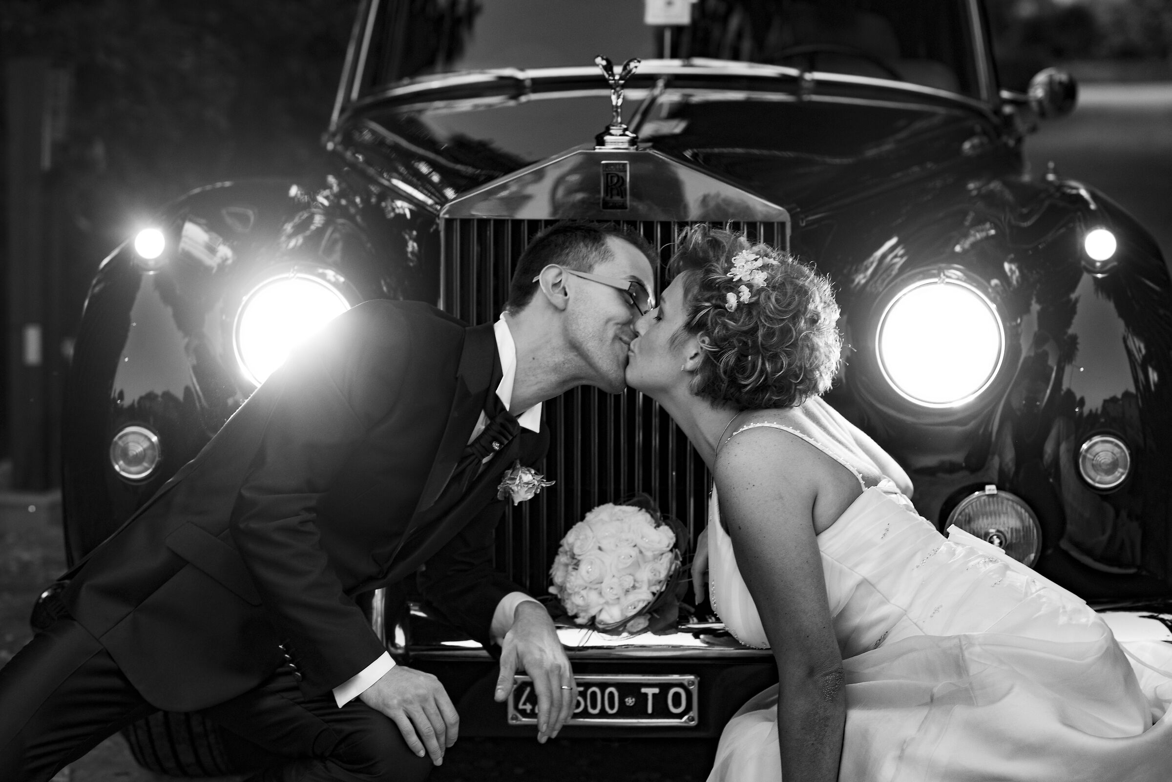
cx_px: 586
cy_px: 391
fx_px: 2768
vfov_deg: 16.1
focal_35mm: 85
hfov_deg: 23.9
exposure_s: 1/100
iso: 1250
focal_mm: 85
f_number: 3.5
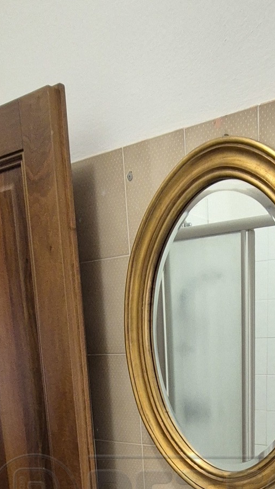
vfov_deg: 42.7
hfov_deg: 29.0
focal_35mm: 40
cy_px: 500
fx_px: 518
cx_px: 222
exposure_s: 1/50
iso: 500
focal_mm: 2.2
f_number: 2.2
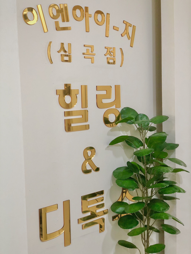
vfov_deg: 36.8
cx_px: 96
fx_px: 383
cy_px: 127
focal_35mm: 52
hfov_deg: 28.0
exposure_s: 1/24
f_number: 2.4
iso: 160
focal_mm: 6
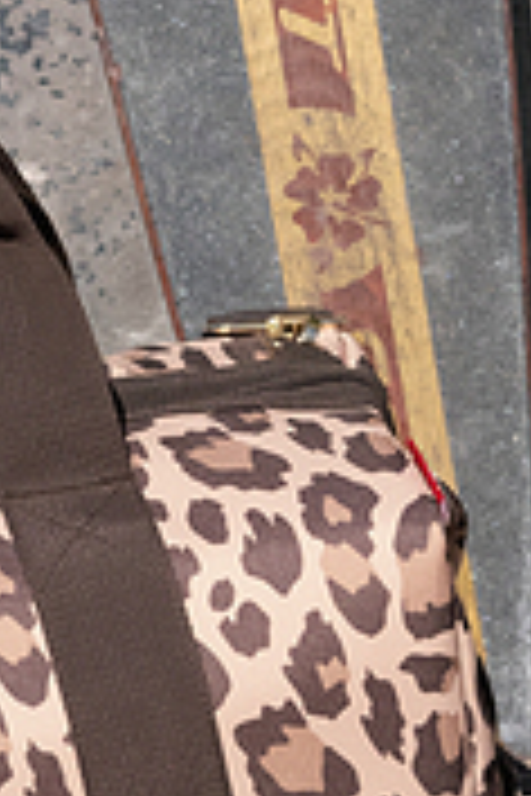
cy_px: 97
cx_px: 50
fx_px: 5619
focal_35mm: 254
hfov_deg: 5.4
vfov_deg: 8.1
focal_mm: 52
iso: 1250
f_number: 7.1
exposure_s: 1/8000
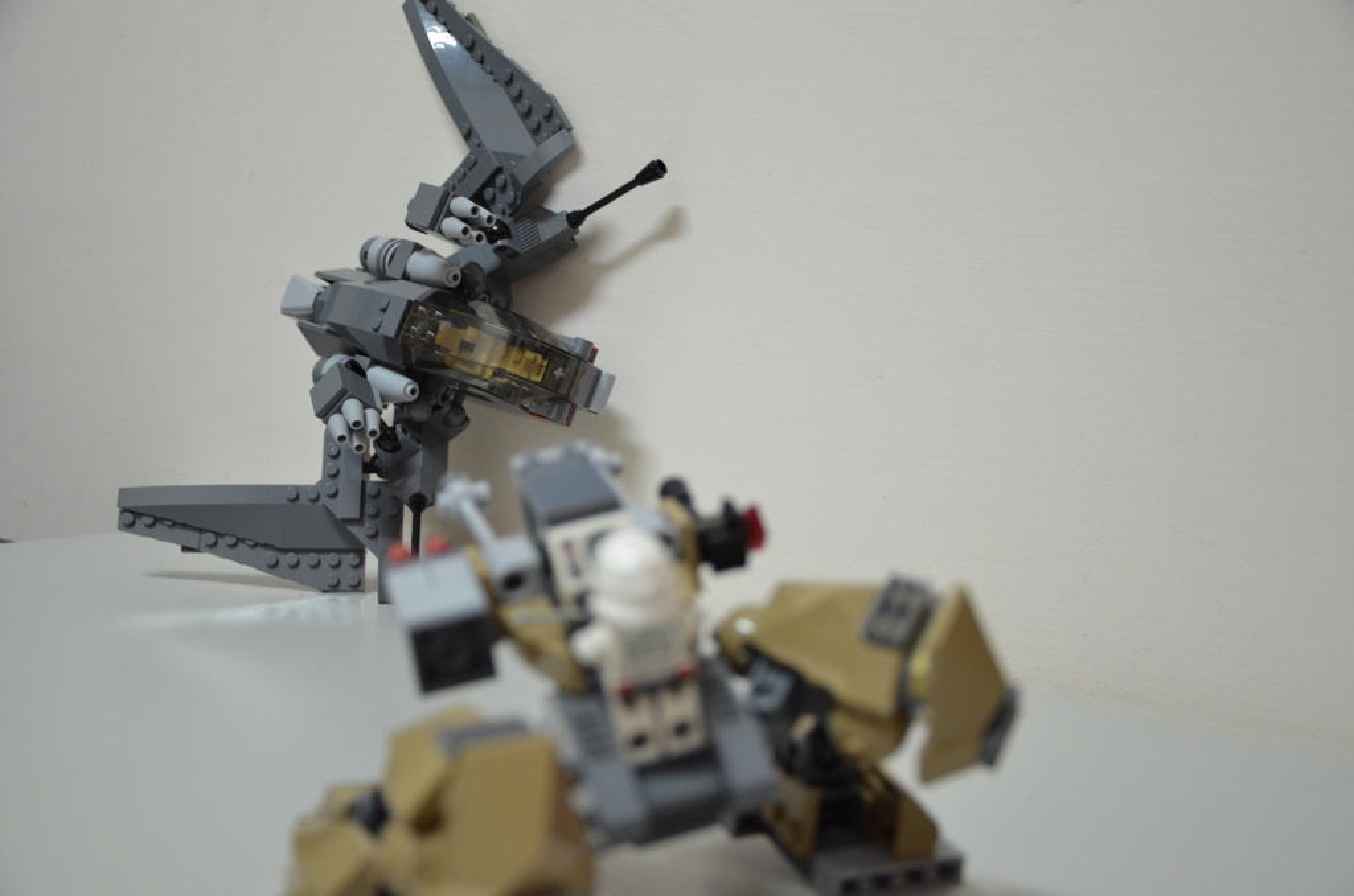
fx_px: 1801
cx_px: 677
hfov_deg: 41.2
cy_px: 448
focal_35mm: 48
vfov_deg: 27.9
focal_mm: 32
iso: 1100
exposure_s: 1/30
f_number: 4.2
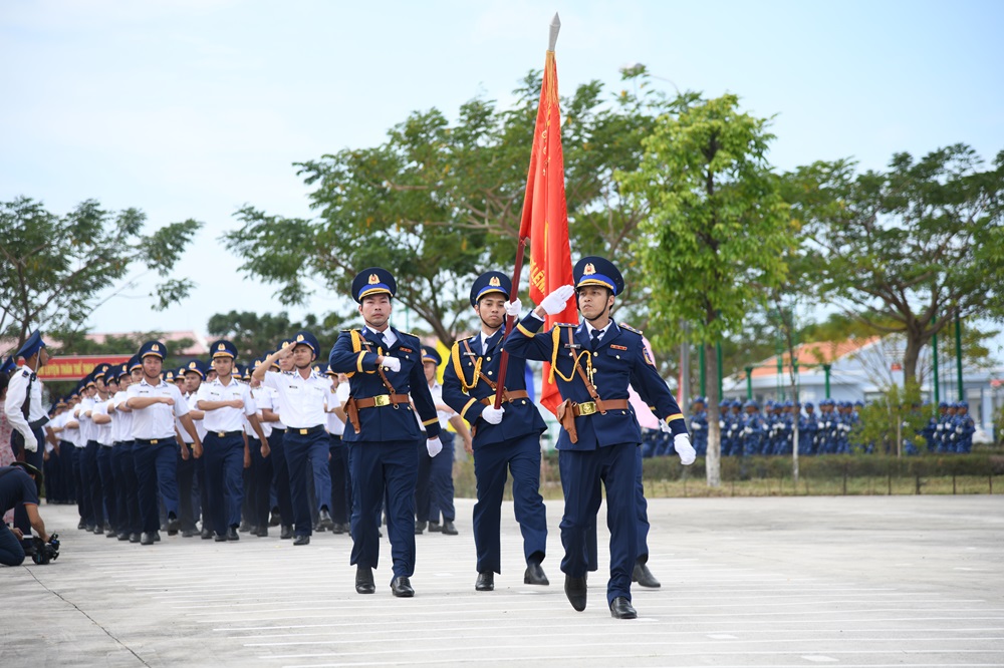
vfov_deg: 11.4
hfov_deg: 17.1
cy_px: 334
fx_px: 3345
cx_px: 502
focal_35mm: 120
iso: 64
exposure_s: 1/250
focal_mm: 120
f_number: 4
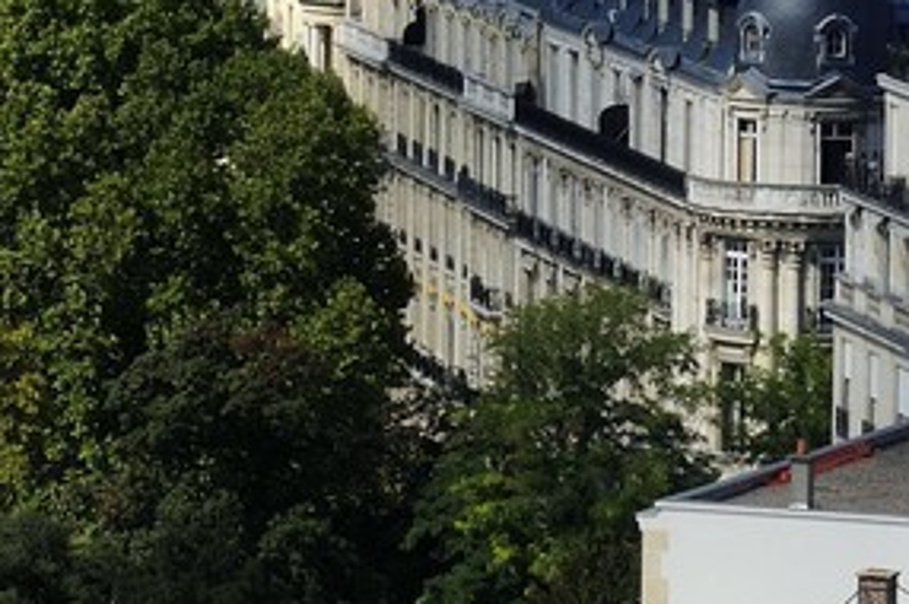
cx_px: -1452
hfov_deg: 5.1
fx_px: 9861
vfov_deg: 3.5
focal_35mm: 391
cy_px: -159
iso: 200
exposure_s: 1/250
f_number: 10
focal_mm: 70
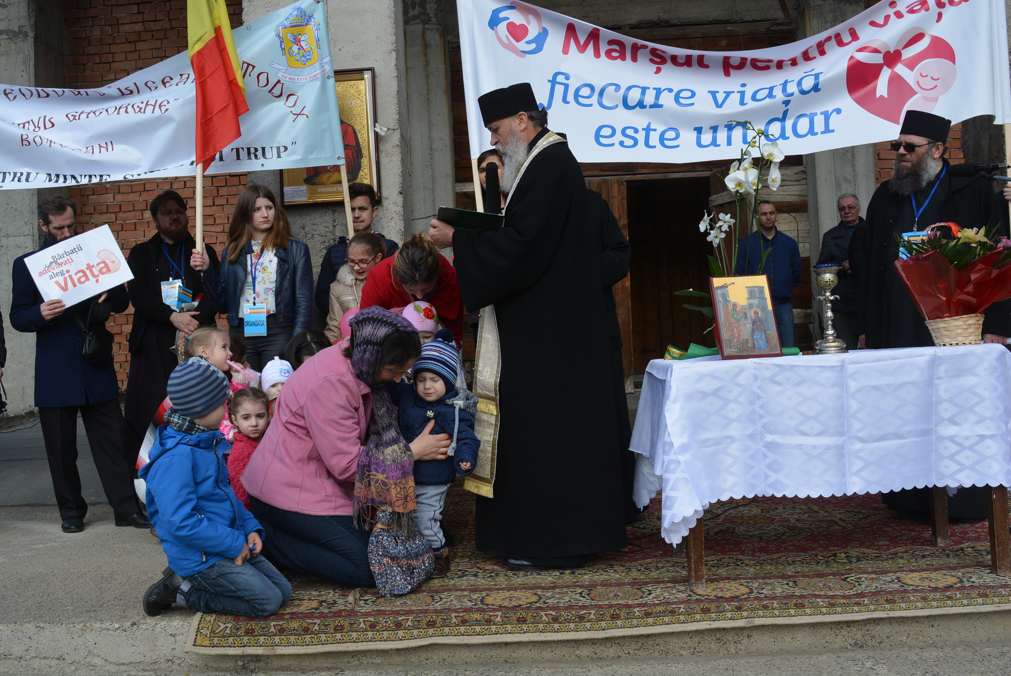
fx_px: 1012
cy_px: 338
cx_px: 506
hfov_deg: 53.1
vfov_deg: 36.9
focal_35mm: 36
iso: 160
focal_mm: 24
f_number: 8
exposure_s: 1/250
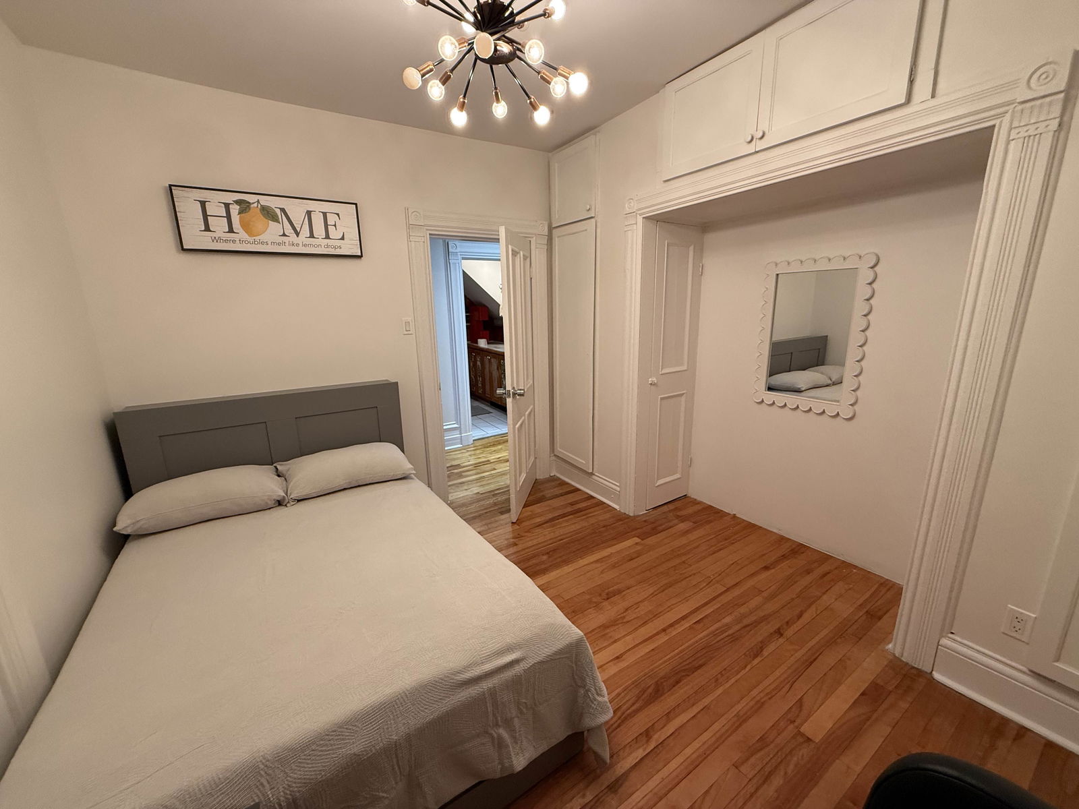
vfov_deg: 85.7
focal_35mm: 14
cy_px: 404
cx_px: 540
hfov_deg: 102.1
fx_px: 436
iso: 250
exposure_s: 1/120
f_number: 2.2
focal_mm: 2.22
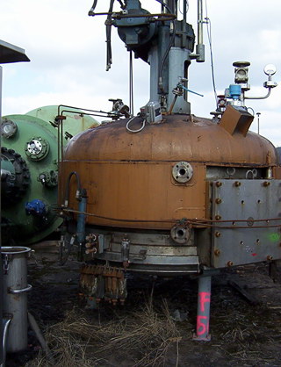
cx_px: 140
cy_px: 184
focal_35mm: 39
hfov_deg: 37.3
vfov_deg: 47.5
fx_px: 417
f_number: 3.84
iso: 100
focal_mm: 5.26
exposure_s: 1/634
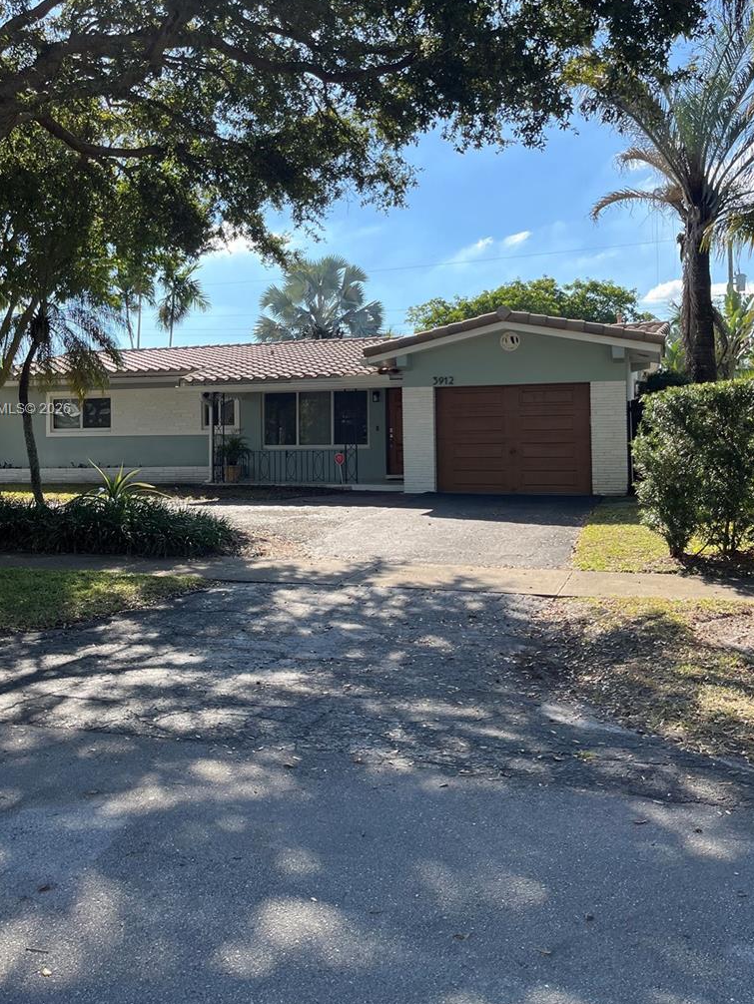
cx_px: 336
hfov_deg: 45.4
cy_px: 410
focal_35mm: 31
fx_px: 900
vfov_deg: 58.0
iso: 50
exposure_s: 1/1355
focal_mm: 5.1
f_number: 1.6
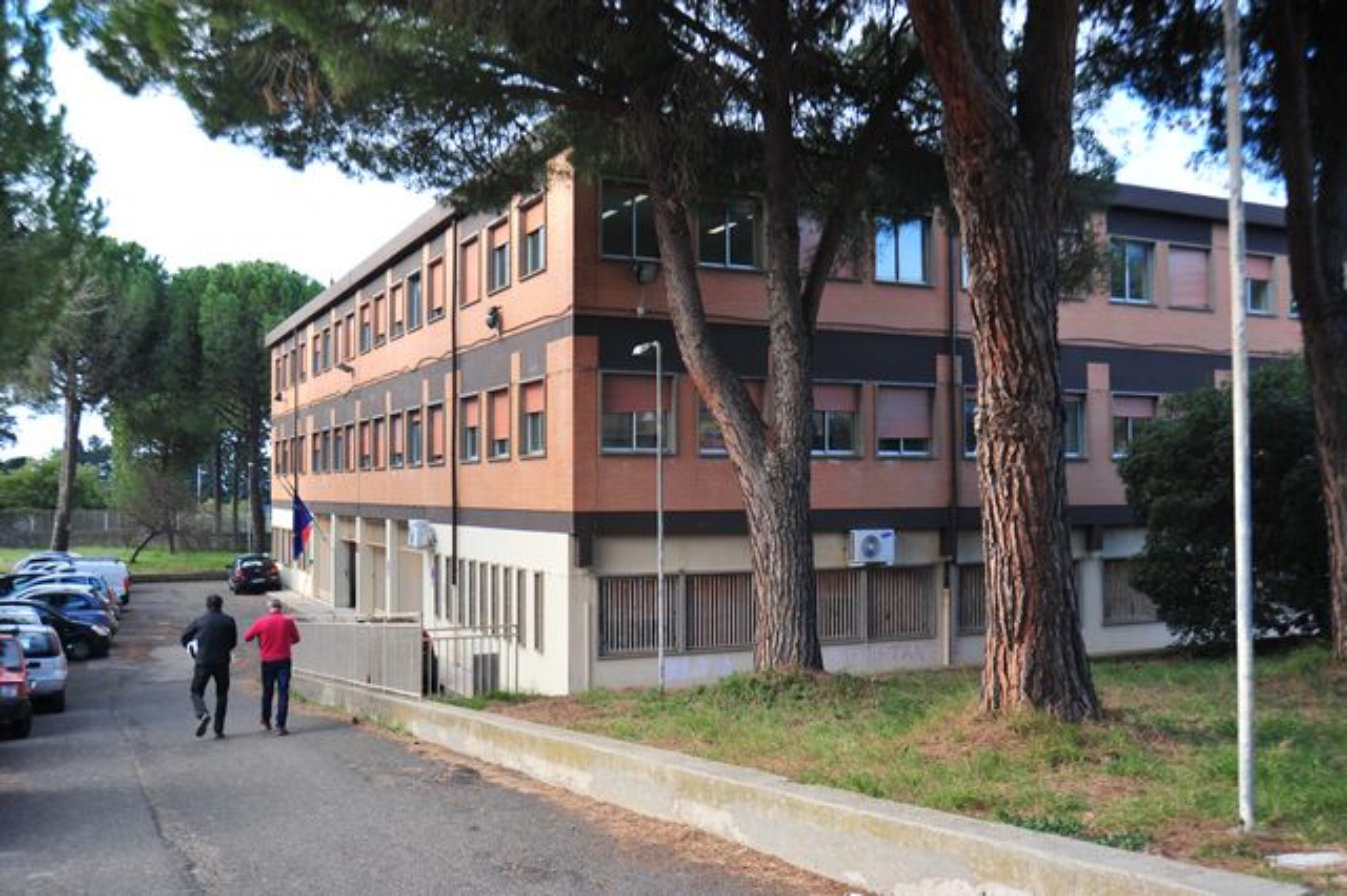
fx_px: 1309
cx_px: 674
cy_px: 448
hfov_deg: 54.5
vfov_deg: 37.8
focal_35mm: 35
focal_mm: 35
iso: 400
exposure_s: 1/320
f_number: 5
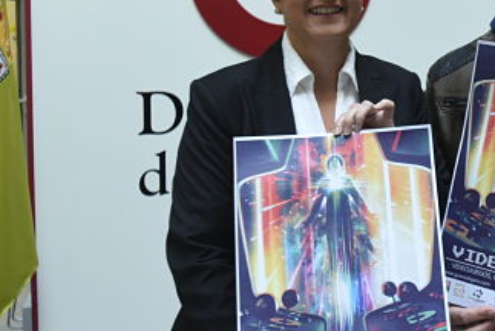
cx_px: 485
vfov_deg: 18.9
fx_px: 991
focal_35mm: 72
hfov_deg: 26.7
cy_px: 109
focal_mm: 35
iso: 1600
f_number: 4
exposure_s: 1/50
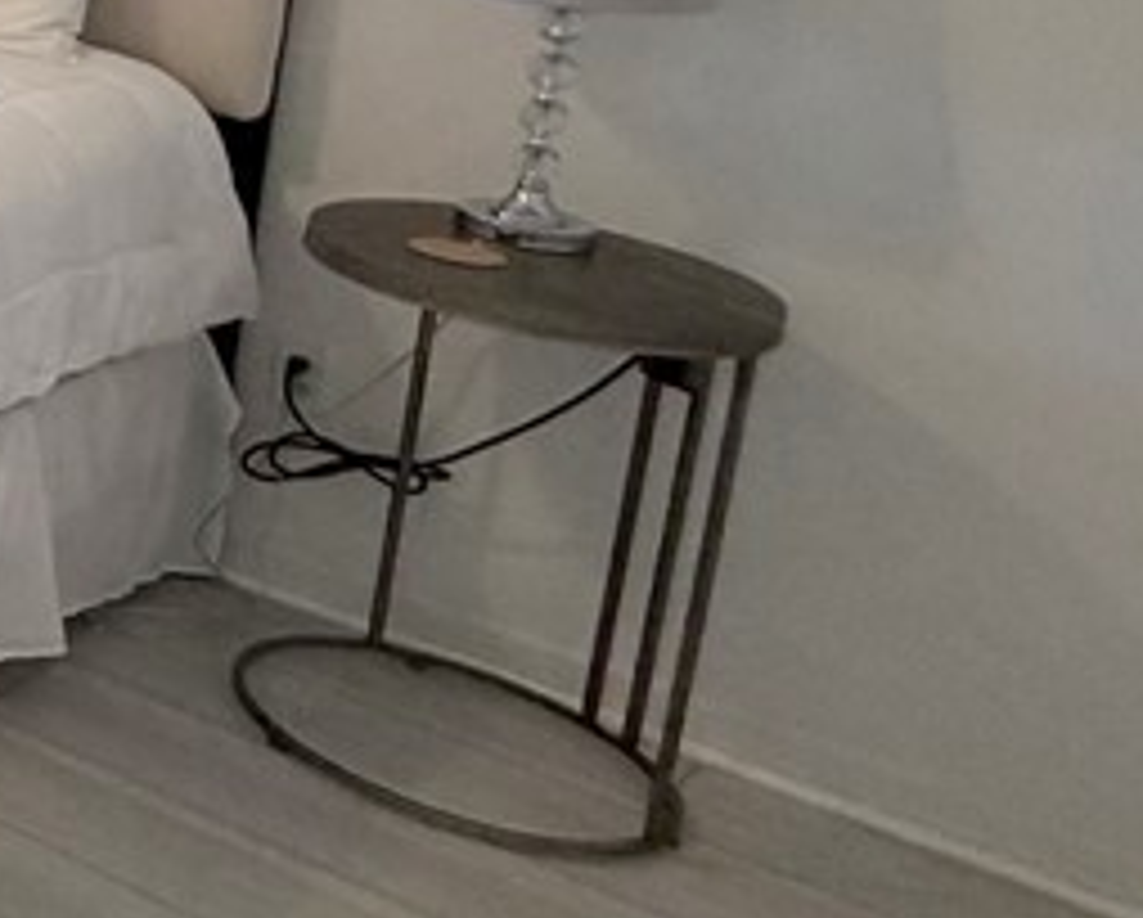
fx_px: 1863
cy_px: -86
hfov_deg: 20.0
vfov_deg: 25.7
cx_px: -1076
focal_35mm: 55
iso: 200
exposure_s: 1/60
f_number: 2.2
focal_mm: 2.22
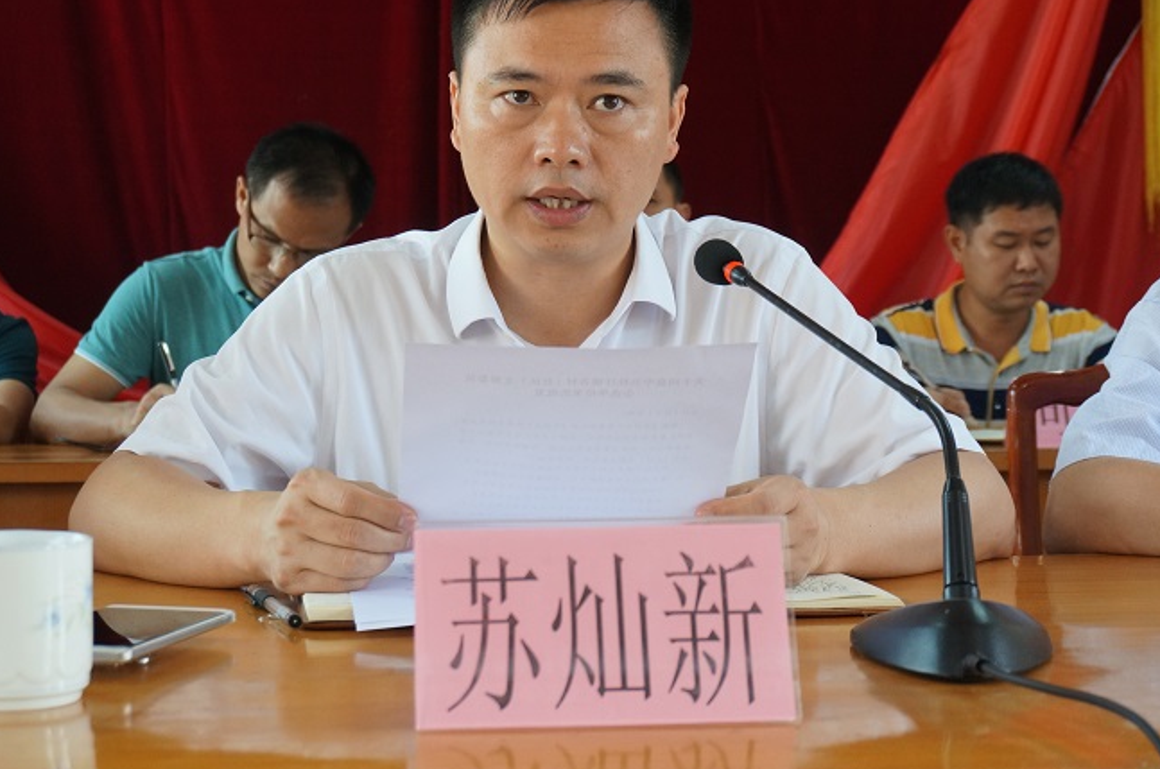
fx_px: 2207
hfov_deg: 29.4
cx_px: 563
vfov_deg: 19.8
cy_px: 325
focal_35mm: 69
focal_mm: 37
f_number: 5.6
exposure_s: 1/60
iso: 800
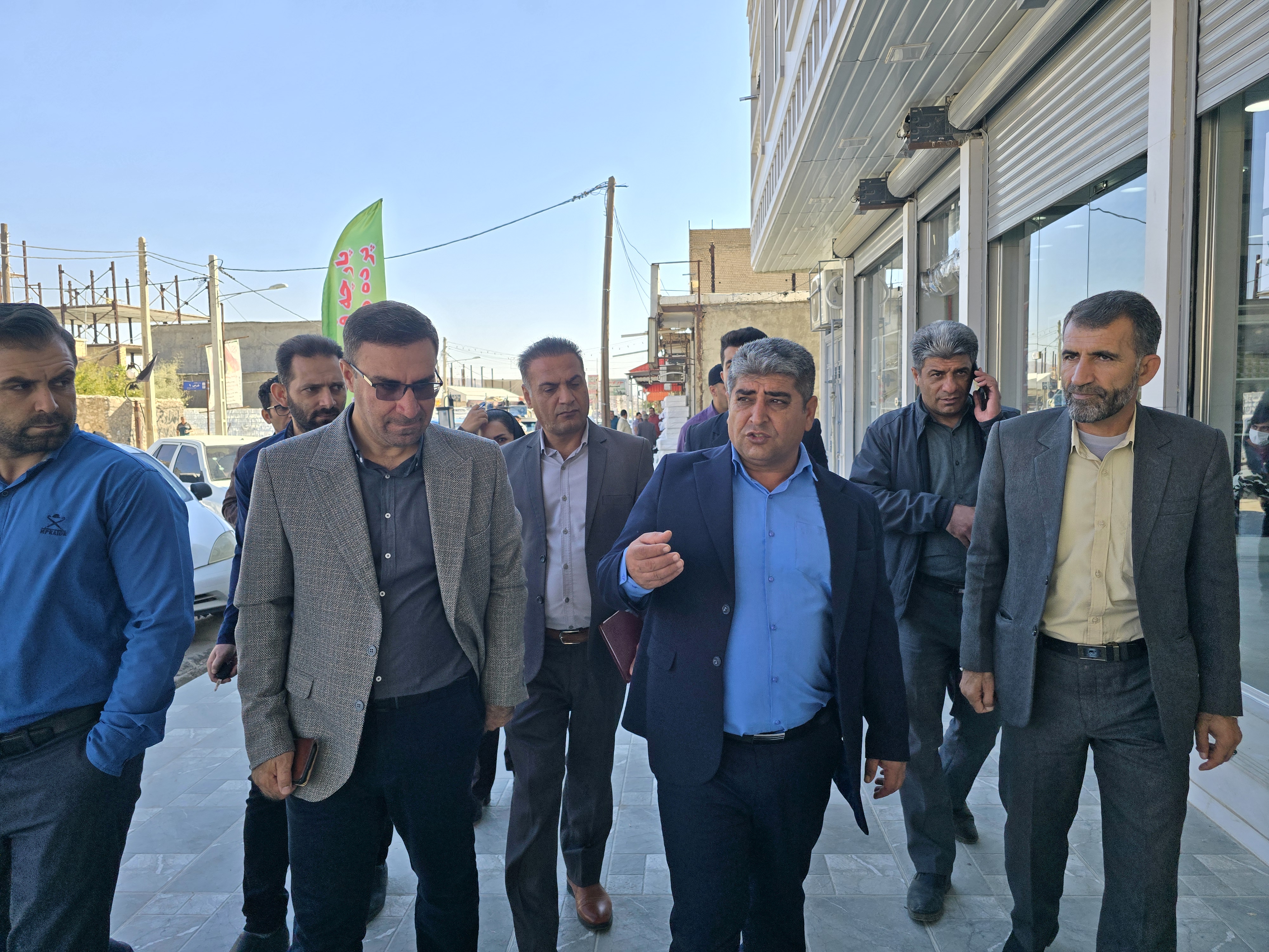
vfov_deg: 58.9
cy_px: 476
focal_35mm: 23
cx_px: 634
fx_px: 843
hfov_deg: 73.9
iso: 12
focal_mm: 6.3
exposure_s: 1/209
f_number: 1.7
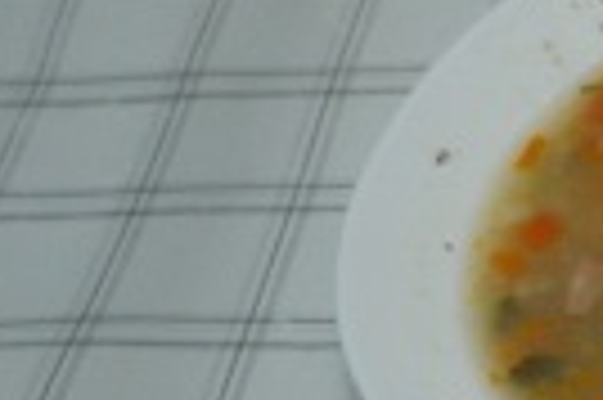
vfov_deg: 11.6
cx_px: 1354
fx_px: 1941
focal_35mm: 116
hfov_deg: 13.7
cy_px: 413
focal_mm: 16
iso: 1250
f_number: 3.5
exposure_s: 1/250
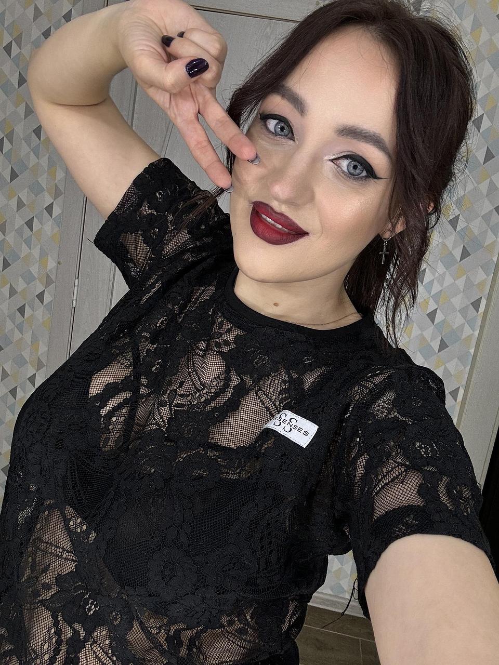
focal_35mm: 30
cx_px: 250
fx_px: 577
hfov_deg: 46.8
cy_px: 332
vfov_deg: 60.0
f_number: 1.9
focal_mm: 2.69
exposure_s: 1/100
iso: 50
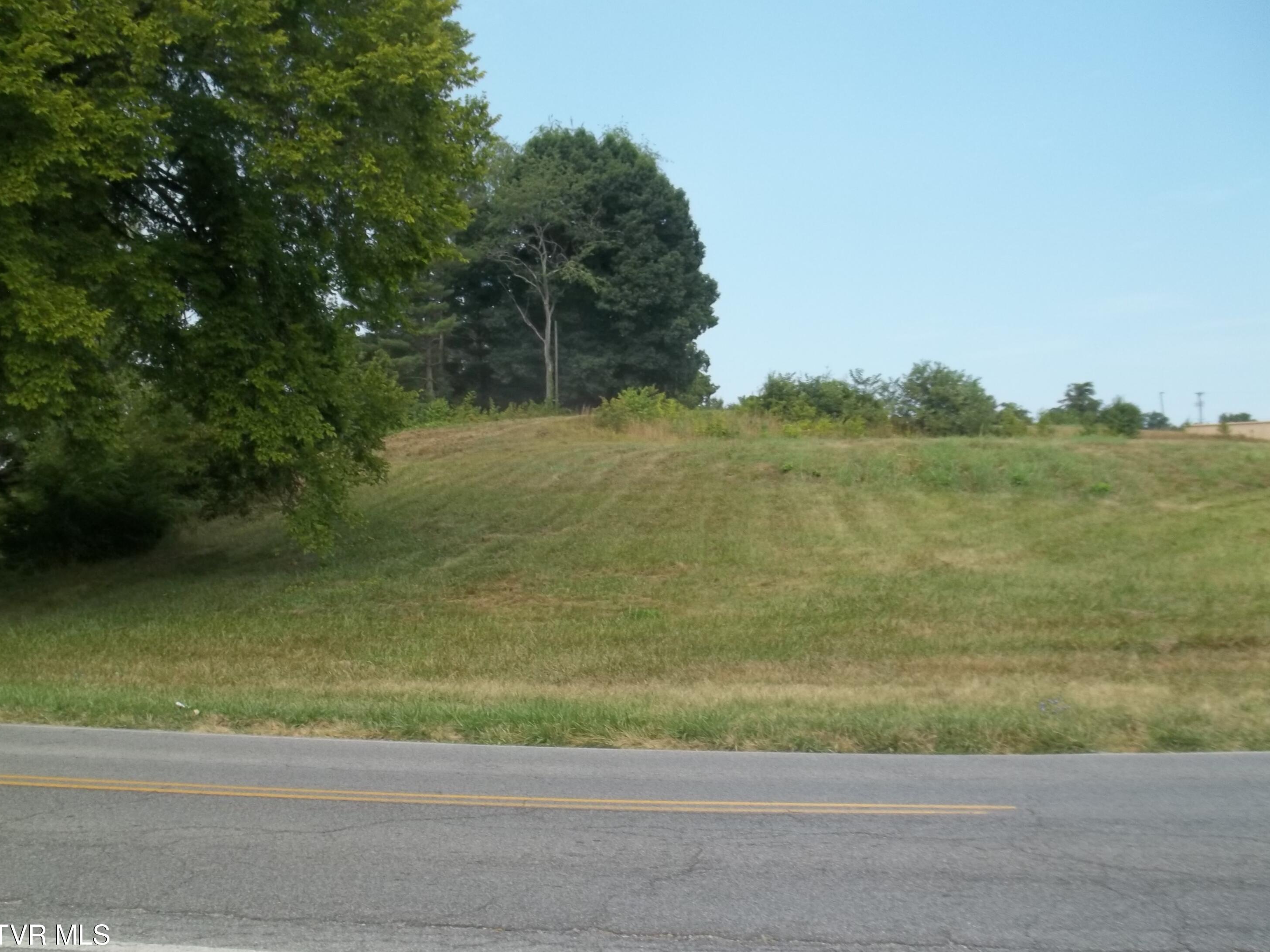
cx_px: 644
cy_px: 490
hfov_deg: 54.0
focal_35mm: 34
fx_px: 1247
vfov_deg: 41.8
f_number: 8
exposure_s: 1/100
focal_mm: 5.9
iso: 64
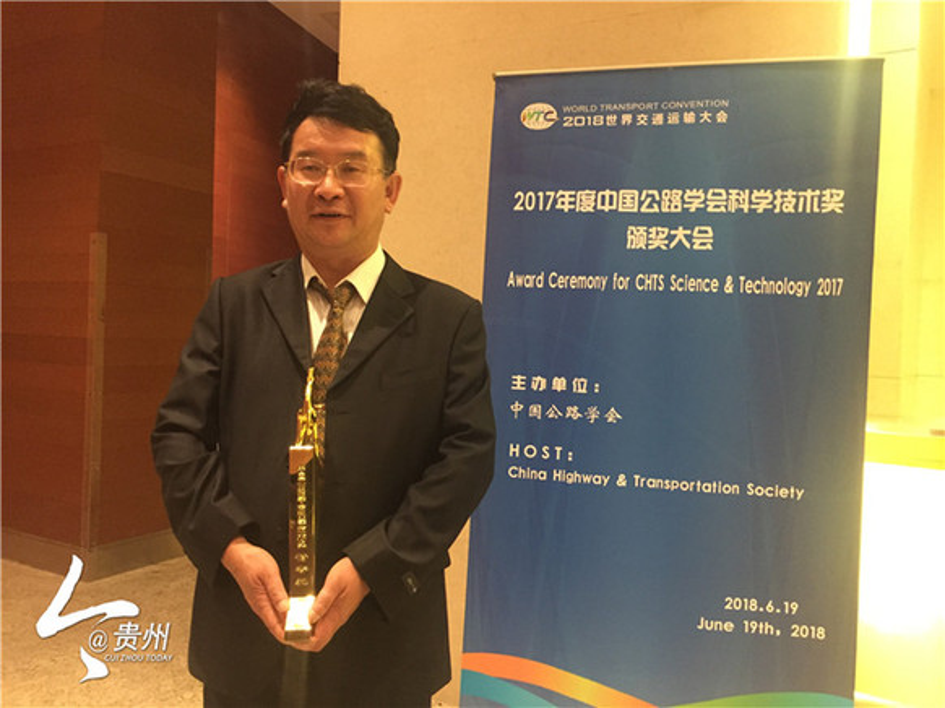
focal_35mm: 29
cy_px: 354
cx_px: 472
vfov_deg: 48.2
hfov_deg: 61.7
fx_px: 791
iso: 320
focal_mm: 4.15
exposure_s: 1/17
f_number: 2.2
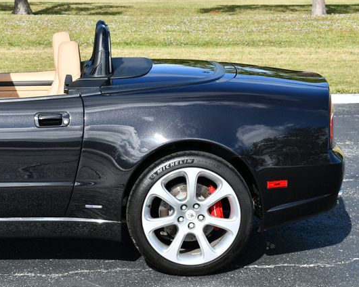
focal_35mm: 109
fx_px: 1158
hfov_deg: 17.6
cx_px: 145
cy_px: 143
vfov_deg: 14.1
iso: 100
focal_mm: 48
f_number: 8
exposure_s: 1/250
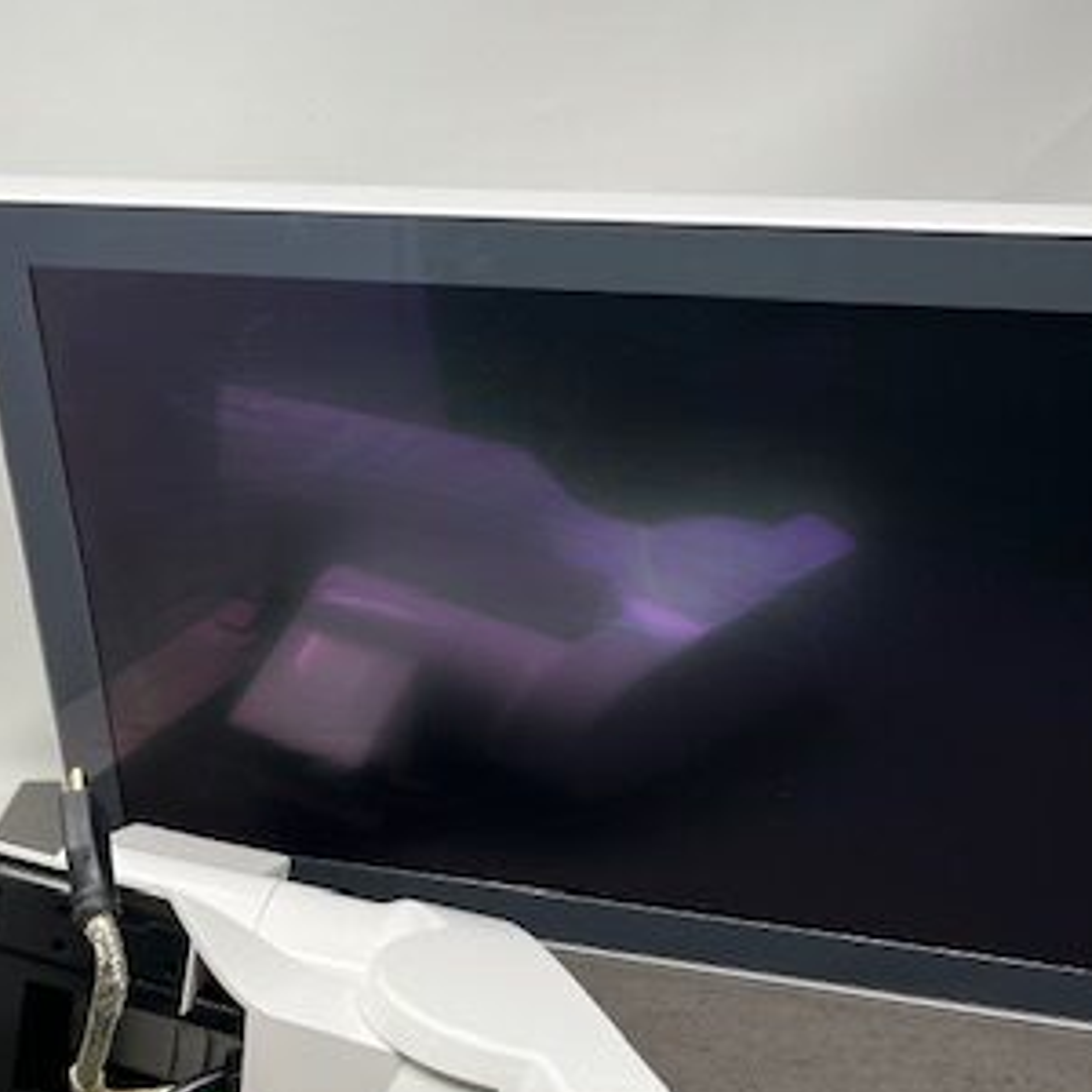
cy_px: 739
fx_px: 1749
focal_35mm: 49
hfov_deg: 34.7
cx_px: 506
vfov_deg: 34.3
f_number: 1.6
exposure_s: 1/100
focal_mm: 5.1
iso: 40
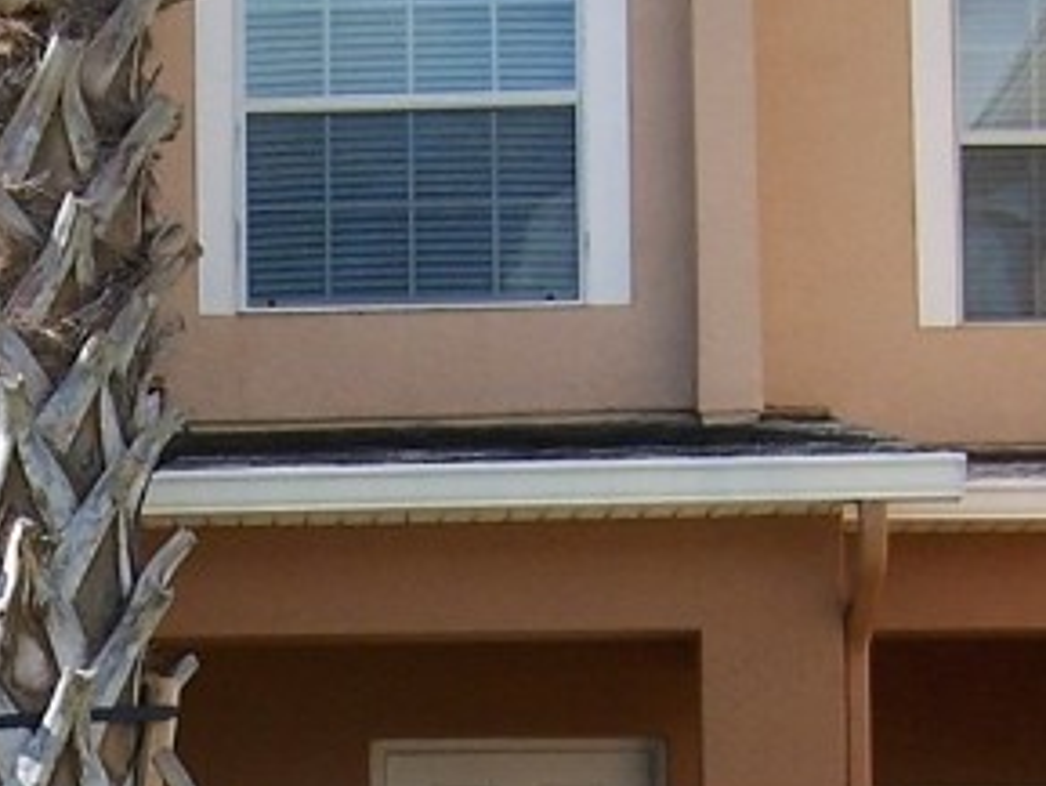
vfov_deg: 12.2
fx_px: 3537
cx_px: -76
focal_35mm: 117
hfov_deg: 16.4
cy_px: 1126
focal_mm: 5.5
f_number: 3.4
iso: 80
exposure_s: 1/750
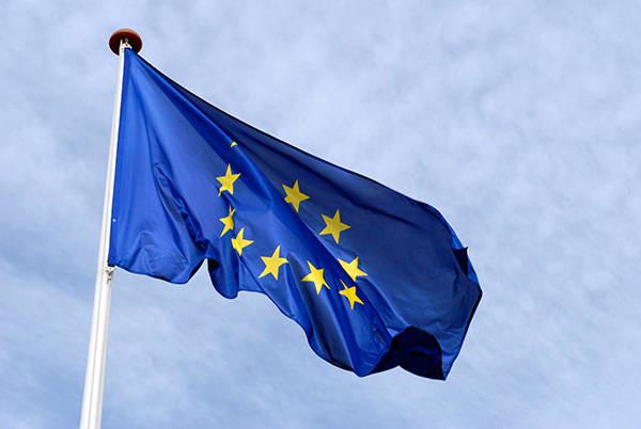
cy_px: 214
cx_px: 320
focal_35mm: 90
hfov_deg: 22.6
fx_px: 1605
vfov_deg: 15.2
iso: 400
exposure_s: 1/400
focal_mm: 60
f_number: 10
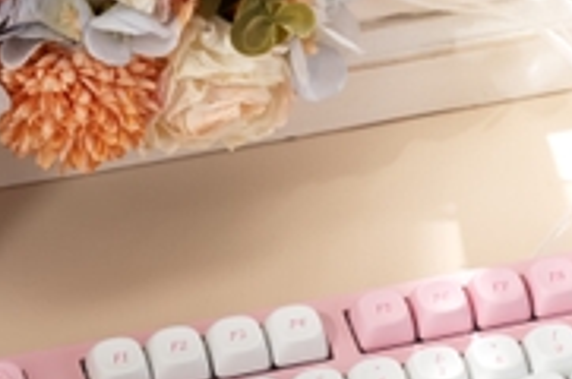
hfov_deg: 7.4
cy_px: 458
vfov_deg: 4.9
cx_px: 354
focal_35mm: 279
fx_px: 4425
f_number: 8
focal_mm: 70
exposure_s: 1/160
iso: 640
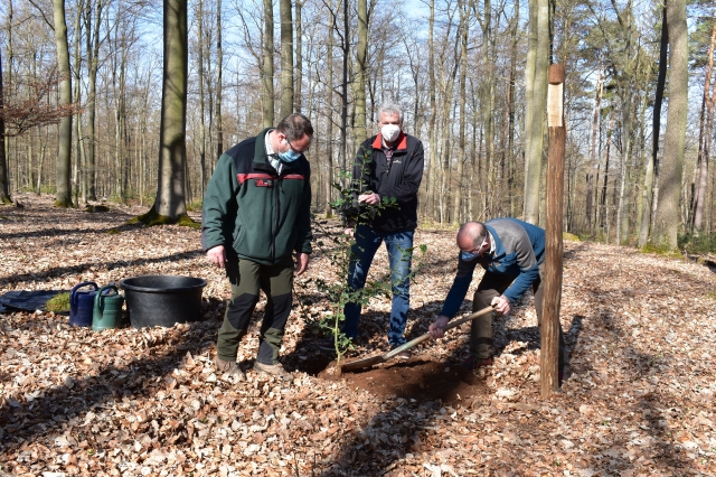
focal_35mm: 36
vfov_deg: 36.8
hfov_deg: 53.2
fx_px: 716
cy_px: 238
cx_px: 358
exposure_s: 1/200
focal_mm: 24
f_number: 10
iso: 400
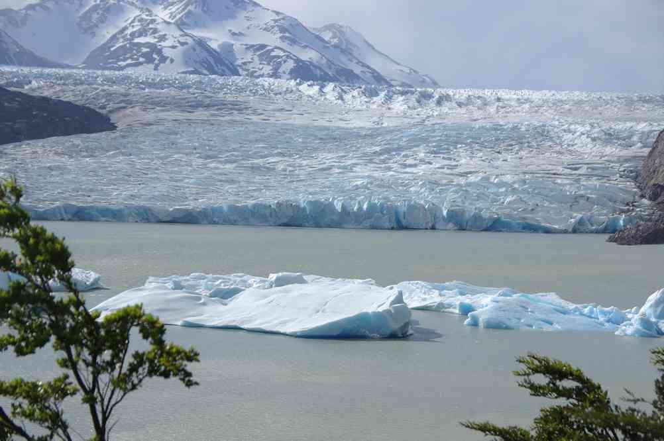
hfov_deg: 20.9
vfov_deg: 14.0
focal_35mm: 98
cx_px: 332
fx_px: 1797
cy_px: 220
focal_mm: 65
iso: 100
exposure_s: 1/350
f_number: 9.5
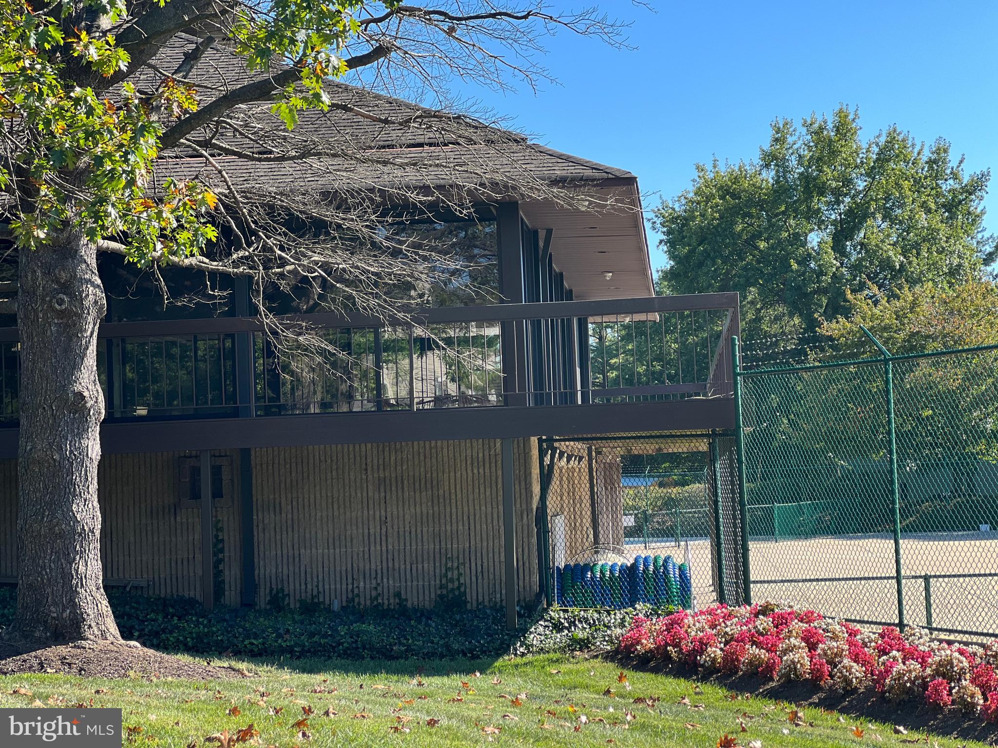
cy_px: 374
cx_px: 499
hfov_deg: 25.3
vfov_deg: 19.1
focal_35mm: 77
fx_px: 2220
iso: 25
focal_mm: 9
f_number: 2.8
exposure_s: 1/156
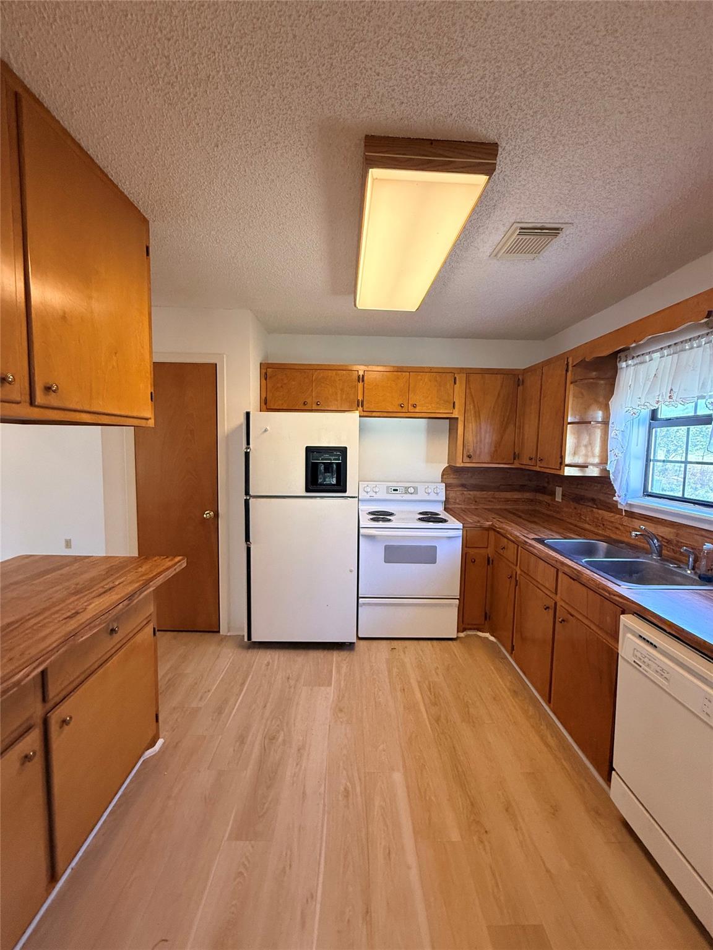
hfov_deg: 85.7
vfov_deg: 102.1
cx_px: 356
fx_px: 384
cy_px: 475
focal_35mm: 14
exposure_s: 1/120
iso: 400
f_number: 2.2
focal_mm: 2.22
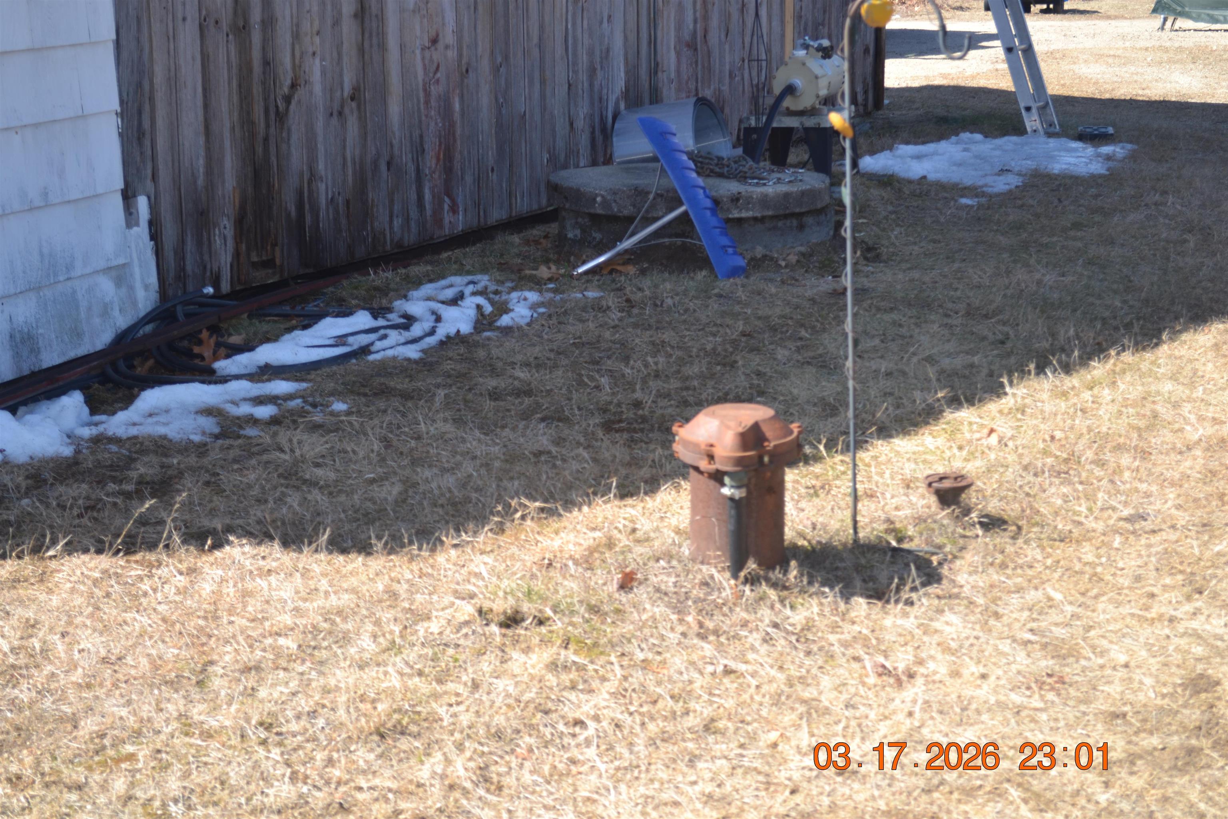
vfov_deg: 22.6
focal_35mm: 60
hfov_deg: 33.4
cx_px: 614
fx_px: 2047
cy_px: 410
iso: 100
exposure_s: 1/125
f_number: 5.3
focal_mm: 40
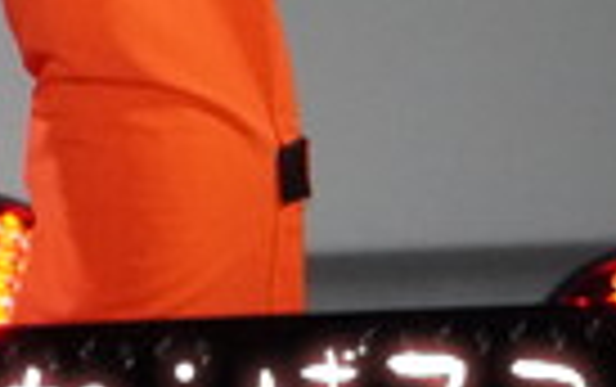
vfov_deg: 0.9
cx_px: -304
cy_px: -940
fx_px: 23969
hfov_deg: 1.5
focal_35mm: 1426
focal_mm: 200
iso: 6400
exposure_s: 1/320
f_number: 7.1
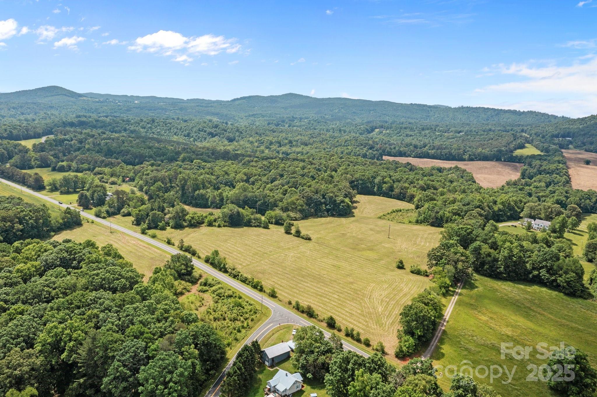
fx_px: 464
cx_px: 298
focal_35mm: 28
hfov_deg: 65.5
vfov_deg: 46.4
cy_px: 198
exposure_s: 1/640
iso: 100
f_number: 5
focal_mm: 10.26
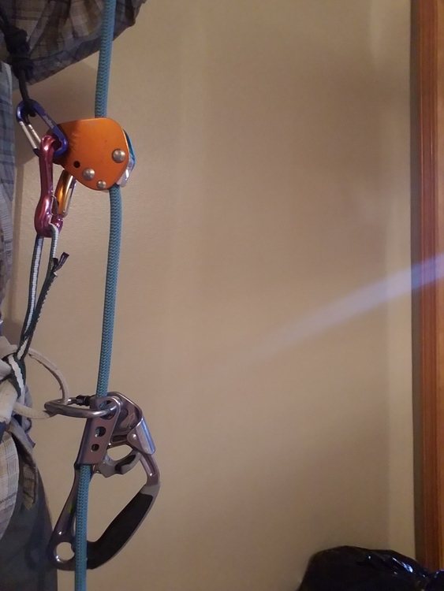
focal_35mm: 21
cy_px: 296
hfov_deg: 63.5
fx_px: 359
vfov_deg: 79.0
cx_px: 222
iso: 320
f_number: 1.7
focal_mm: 2.1
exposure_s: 1/12
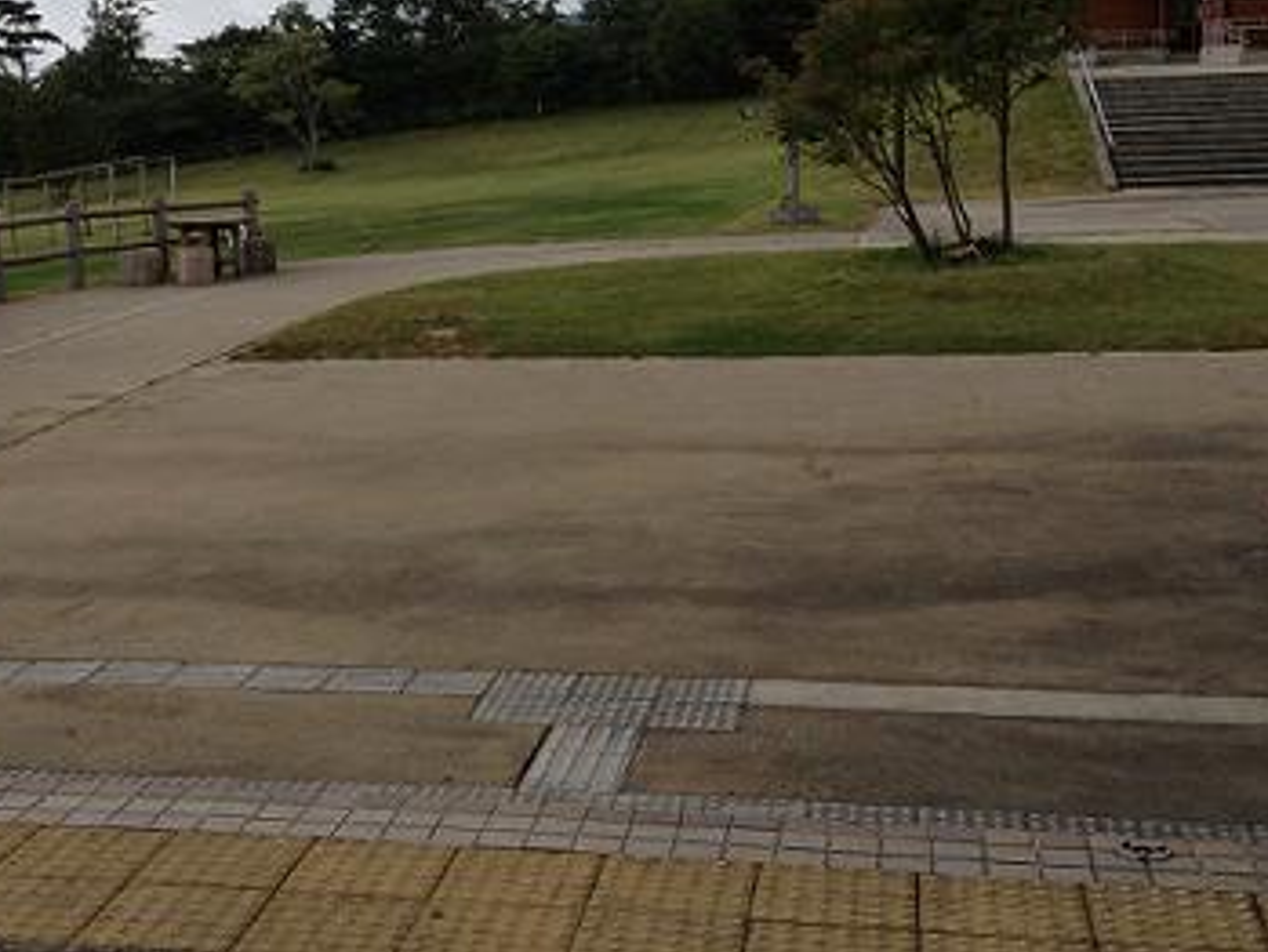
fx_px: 2309
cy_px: 358
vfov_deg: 23.2
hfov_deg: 30.5
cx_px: 451
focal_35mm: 63
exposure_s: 1/1062
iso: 50
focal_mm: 4.28
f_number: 2.4
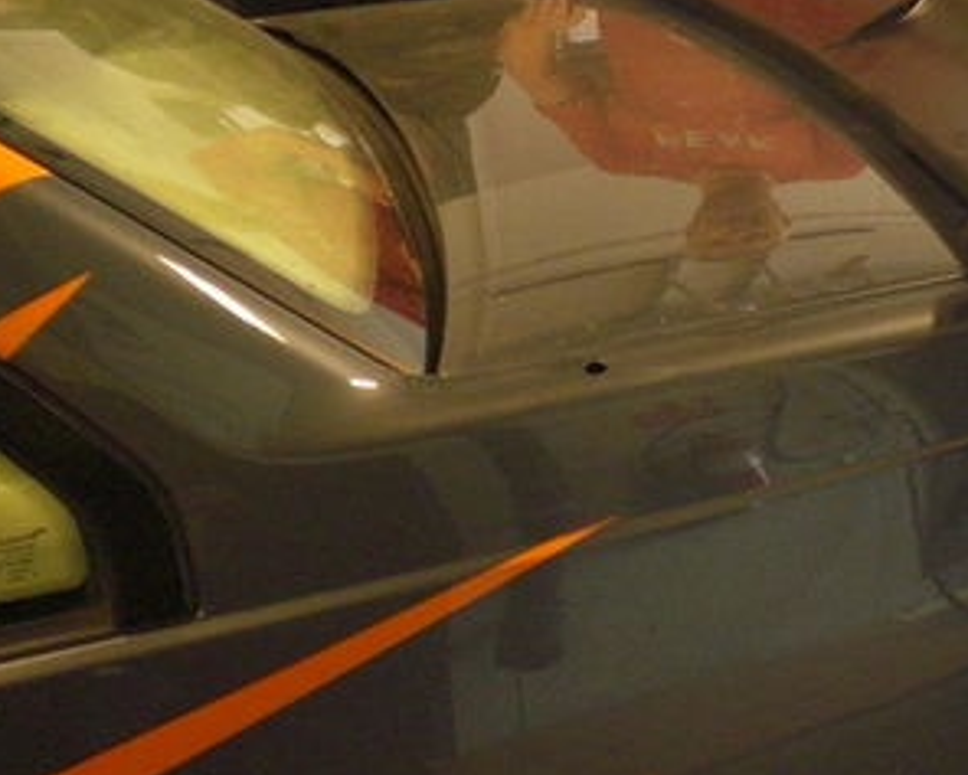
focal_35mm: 76
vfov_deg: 20.0
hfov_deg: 24.7
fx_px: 2178
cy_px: 206
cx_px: 765
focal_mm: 6.3
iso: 400
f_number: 3.1
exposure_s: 1/40
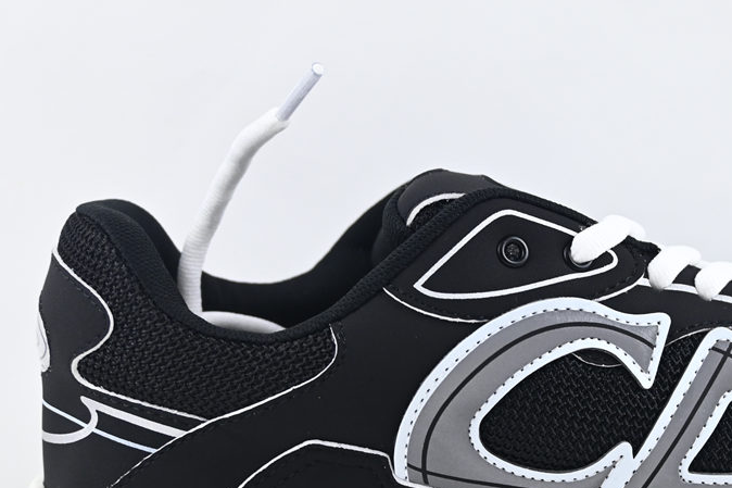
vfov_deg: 18.4
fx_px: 1493
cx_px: 598
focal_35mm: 73
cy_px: 381
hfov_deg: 27.0
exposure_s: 1/125
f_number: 4.5
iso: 450
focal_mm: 27.5
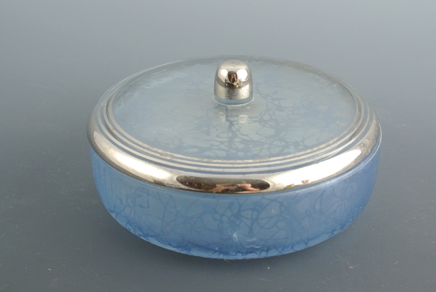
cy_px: 153
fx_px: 946
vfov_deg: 17.5
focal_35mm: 78
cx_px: 232
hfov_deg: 25.9
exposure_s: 1/60
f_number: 5.3
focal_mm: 24.4
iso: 640
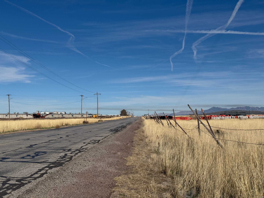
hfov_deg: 39.7
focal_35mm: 48
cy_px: 99
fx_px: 366
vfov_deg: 30.3
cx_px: 132
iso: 80
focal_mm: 6.76
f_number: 1.78
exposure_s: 1/15385
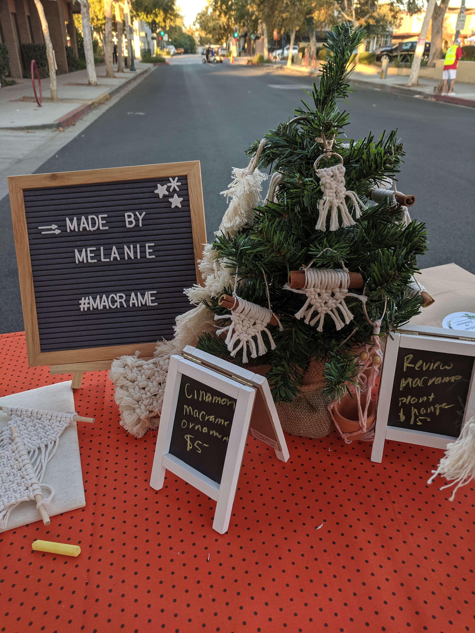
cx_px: 238
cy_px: 316
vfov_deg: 67.3
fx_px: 476
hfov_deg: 53.1
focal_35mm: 26
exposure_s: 1/185
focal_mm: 4.67
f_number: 2
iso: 57
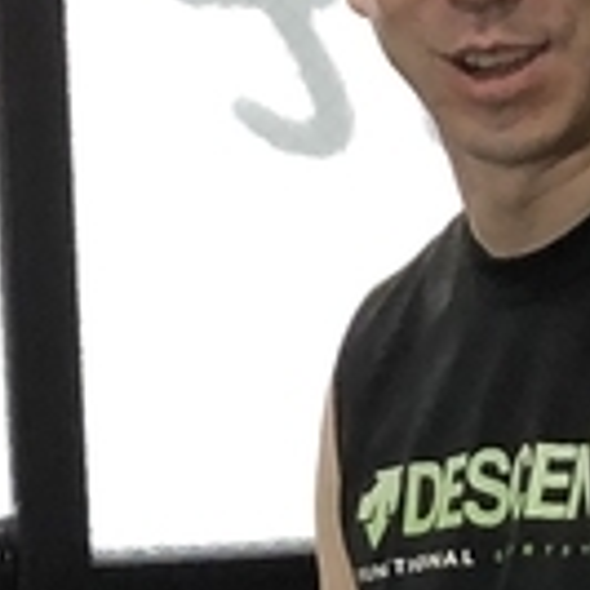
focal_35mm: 224
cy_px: 1610
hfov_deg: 7.8
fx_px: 4319
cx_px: 151
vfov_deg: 7.2
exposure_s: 1/120
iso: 160
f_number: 1.8
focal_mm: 3.99
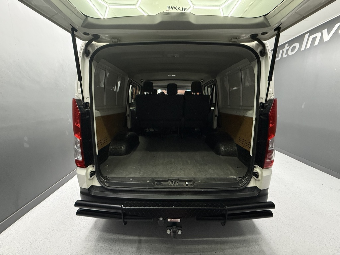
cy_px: 128
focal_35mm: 14
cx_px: 170
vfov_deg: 85.7
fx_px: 138
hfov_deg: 102.1
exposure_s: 1/50
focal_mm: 2.22
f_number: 2.2
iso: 250
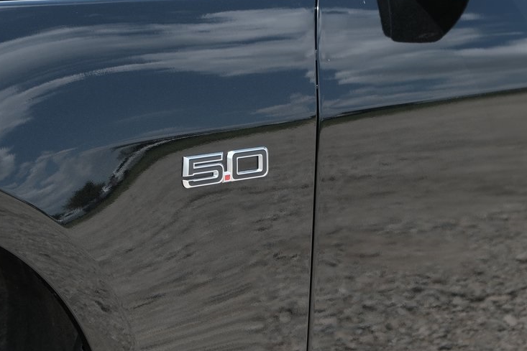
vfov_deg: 11.8
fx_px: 1698
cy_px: 166
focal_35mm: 116
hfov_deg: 17.6
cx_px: 233
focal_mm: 55
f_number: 5
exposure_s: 1/320
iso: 160
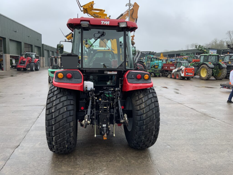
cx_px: 116
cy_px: 88
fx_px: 195
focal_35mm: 29
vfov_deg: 48.2
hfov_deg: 61.7
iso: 16
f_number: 1.8
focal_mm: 3
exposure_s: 1/524
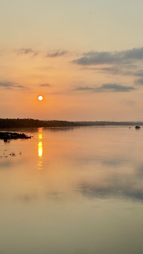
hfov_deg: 21.1
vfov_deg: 36.6
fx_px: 384
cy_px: 127
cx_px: 84
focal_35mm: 57
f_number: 2
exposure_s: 1/1546
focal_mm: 6
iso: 25
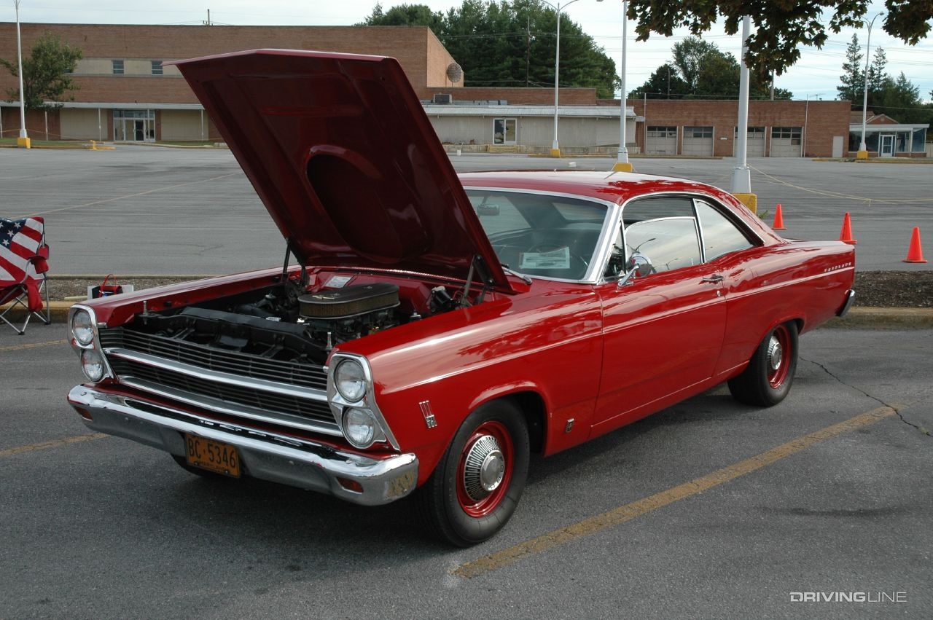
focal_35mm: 44
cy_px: 310
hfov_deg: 45.0
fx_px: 1126
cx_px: 466
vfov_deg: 30.8
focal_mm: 29
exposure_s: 1/250
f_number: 8
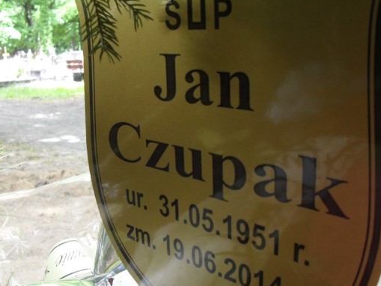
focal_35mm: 44
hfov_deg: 42.9
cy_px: 177
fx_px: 484
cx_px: 198
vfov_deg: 32.7
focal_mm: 6.3
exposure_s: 1/45
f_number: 3.2
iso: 100
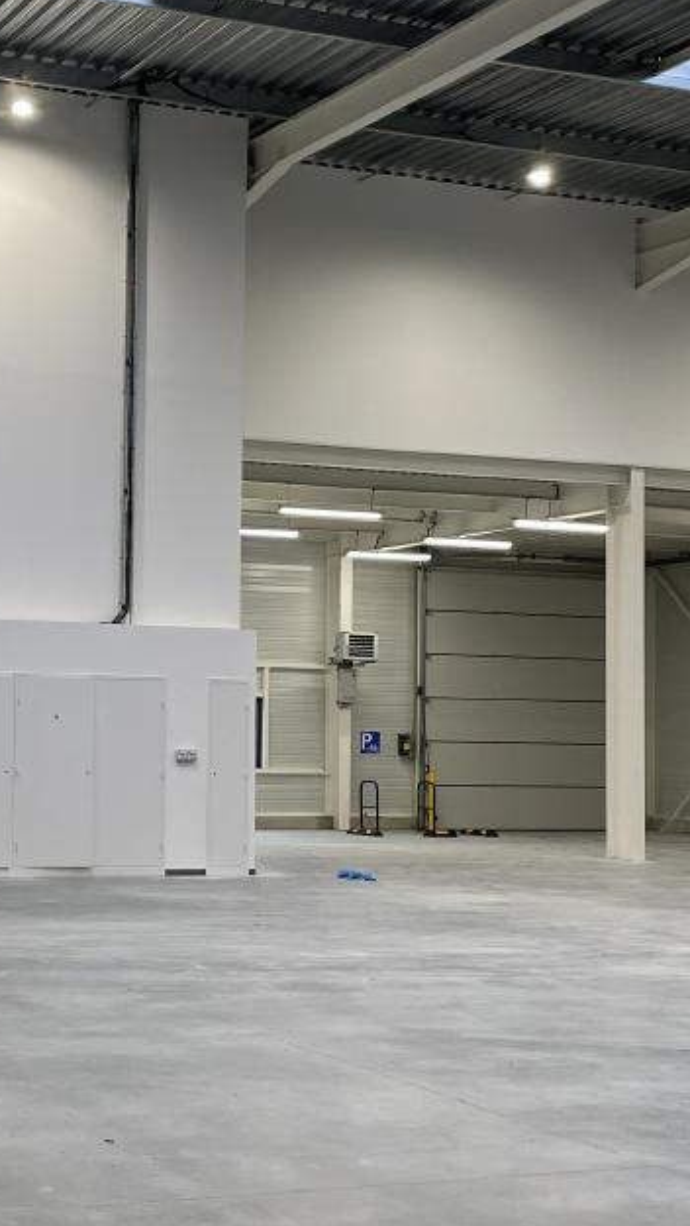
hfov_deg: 20.2
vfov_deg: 36.0
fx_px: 1885
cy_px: 667
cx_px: 33
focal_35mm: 58
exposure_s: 1/100
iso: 64
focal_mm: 4.2
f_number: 1.6
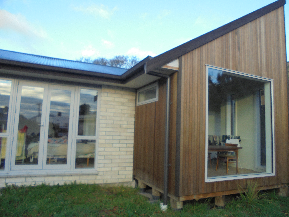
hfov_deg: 67.3
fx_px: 217
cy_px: 108
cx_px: 144
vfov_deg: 53.1
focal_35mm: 26
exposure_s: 1/125
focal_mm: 4.6
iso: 100
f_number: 3.5
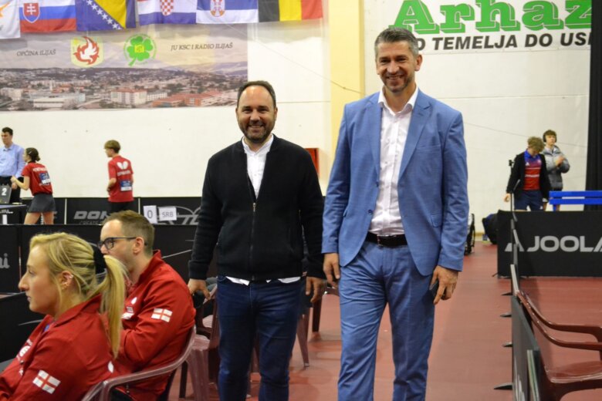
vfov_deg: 22.6
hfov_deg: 33.4
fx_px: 1003
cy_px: 200
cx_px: 301
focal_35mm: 60
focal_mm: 40
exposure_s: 1/60
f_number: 5.3
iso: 3200
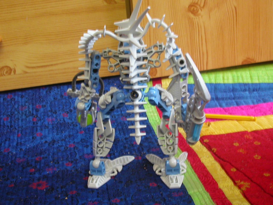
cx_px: 136
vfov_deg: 29.7
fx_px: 386
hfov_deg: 38.9
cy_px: 102
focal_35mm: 49
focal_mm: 7.5
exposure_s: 1/4.9
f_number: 3.2
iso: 100
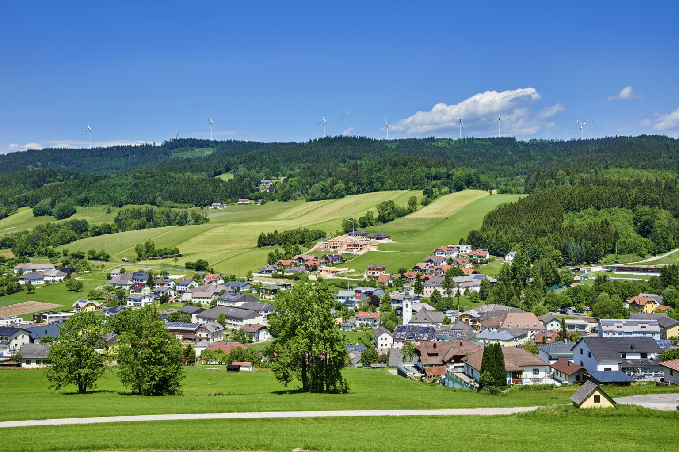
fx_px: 867
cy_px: 226
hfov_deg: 42.8
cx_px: 340
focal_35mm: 46
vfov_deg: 29.2
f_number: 13
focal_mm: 46
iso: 180
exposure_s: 1/250
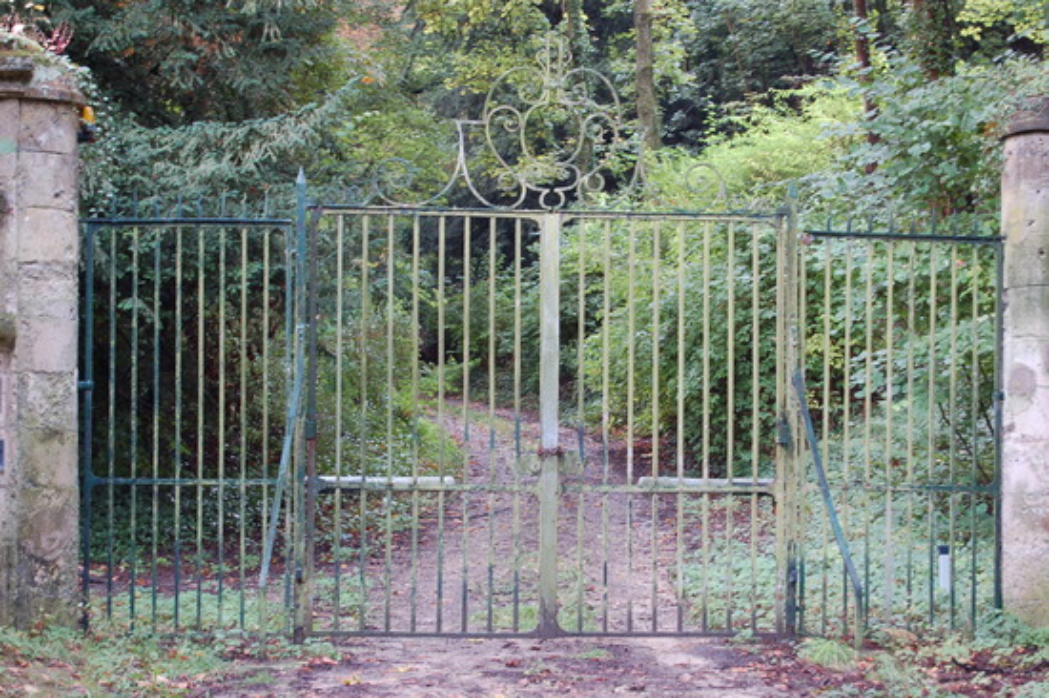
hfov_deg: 24.6
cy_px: 349
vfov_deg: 16.5
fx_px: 2402
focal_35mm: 82
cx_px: 524
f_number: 6.3
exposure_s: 1/13
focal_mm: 55
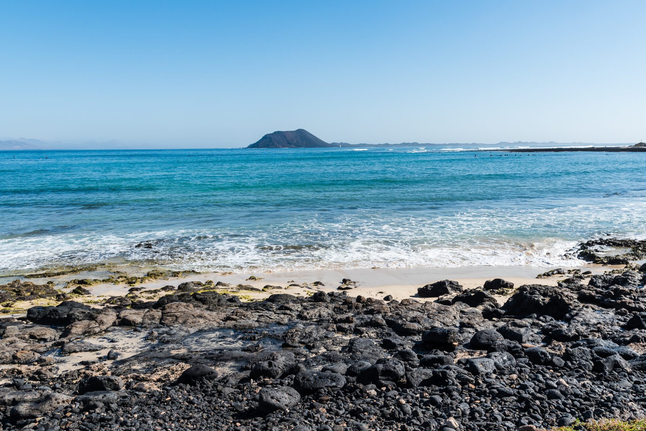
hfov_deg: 60.2
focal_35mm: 31
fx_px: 556
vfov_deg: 42.4
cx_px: 335
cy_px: 209
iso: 100
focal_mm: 24
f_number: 9
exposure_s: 1/400
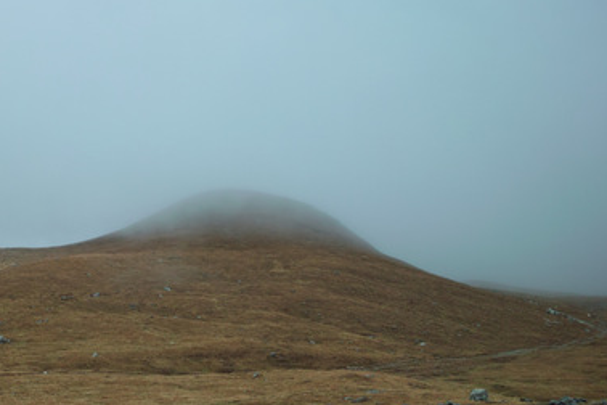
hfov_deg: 30.5
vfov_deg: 20.9
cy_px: 241
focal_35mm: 65
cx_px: 157
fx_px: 1096
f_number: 2.8
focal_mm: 24.2
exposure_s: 1/125
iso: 100
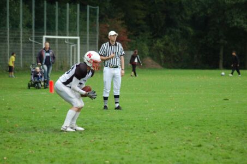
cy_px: 82
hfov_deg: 9.2
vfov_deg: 6.1
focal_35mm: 225
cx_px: 124
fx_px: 1540
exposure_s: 1/500
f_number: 4.5
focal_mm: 150
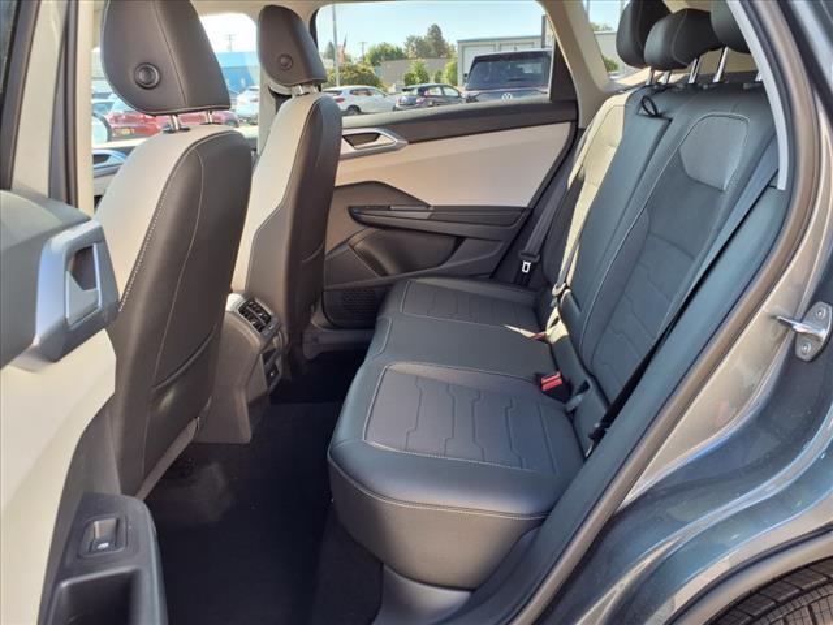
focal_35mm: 27
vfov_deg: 51.4
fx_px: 650
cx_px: 416
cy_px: 312
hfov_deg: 65.3
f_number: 1.9
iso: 40
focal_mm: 3.58
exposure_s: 1/120
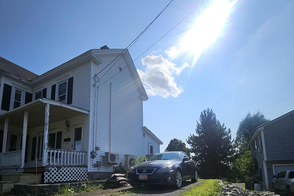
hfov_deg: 86.9
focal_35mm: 19
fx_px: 155
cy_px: 156
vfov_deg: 59.7
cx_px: 149
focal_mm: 1.74
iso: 32
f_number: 2.2
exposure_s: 1/3125
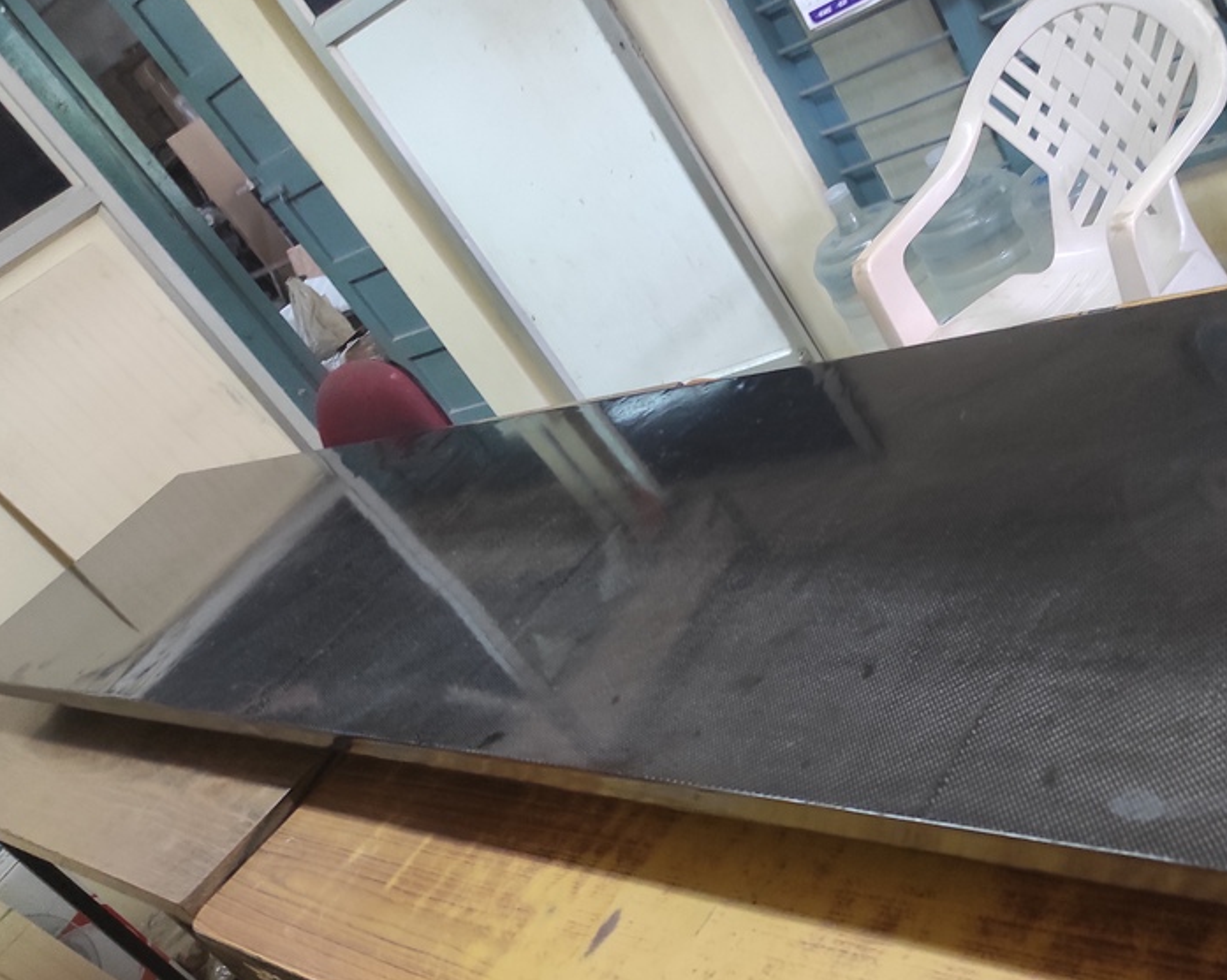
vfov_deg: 42.1
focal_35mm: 35
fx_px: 1270
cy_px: 544
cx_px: 792
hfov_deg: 50.8
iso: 850
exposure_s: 1/33
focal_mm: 5.43
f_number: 1.89
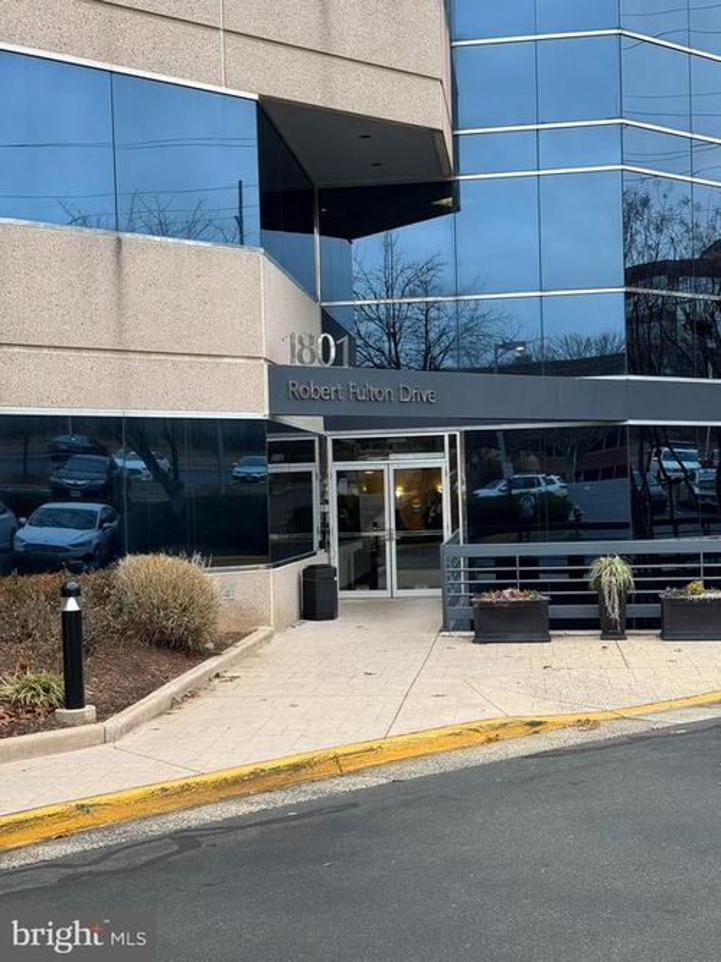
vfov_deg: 39.7
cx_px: 360
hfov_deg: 30.3
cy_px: 481
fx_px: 1333
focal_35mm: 48
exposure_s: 1/121
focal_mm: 6.76
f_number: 1.78
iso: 50
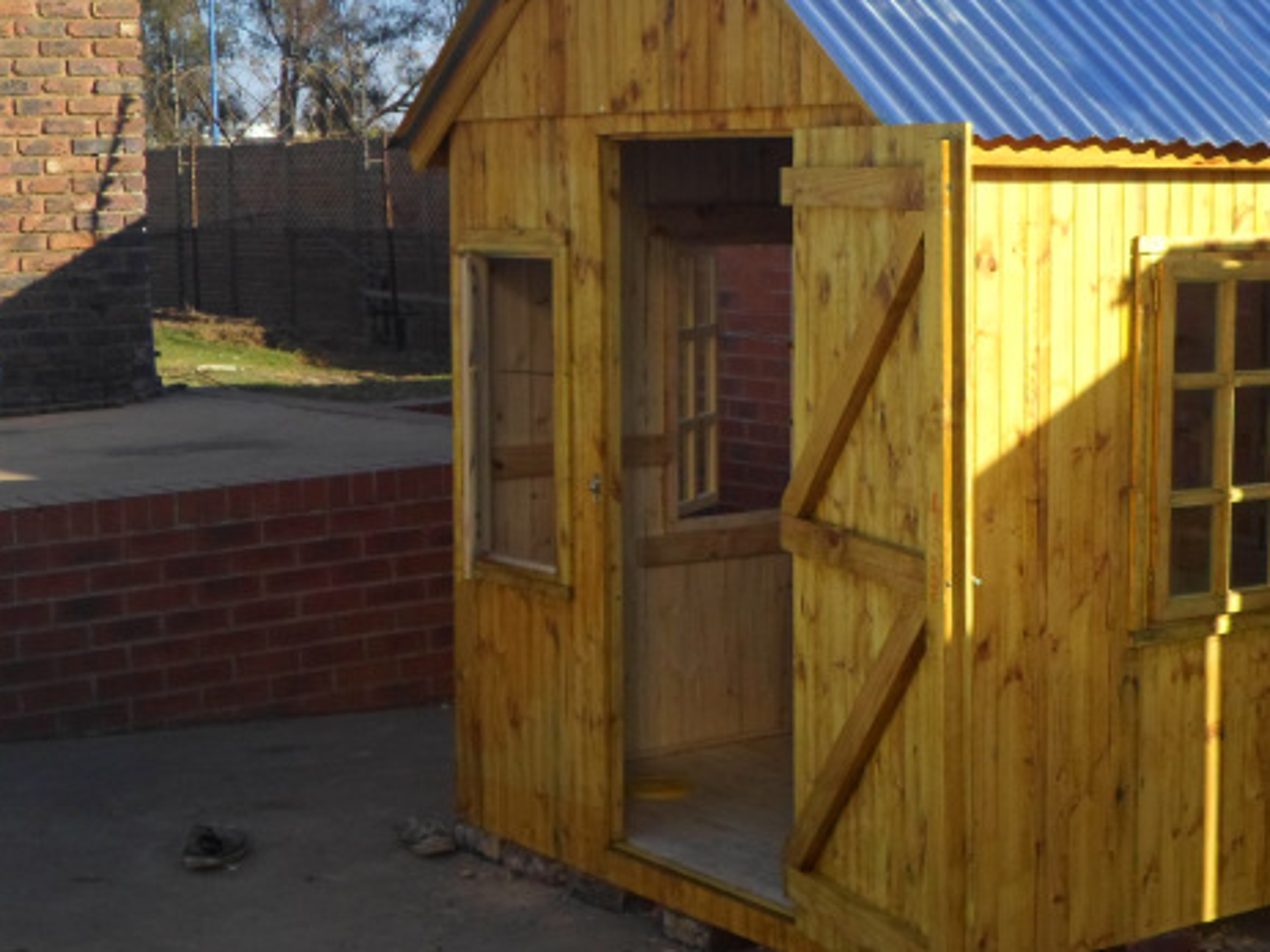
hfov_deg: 29.4
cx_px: 941
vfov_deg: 22.6
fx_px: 2384
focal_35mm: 65
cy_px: 407
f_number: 3.2
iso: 80
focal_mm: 7.8
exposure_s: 1/750
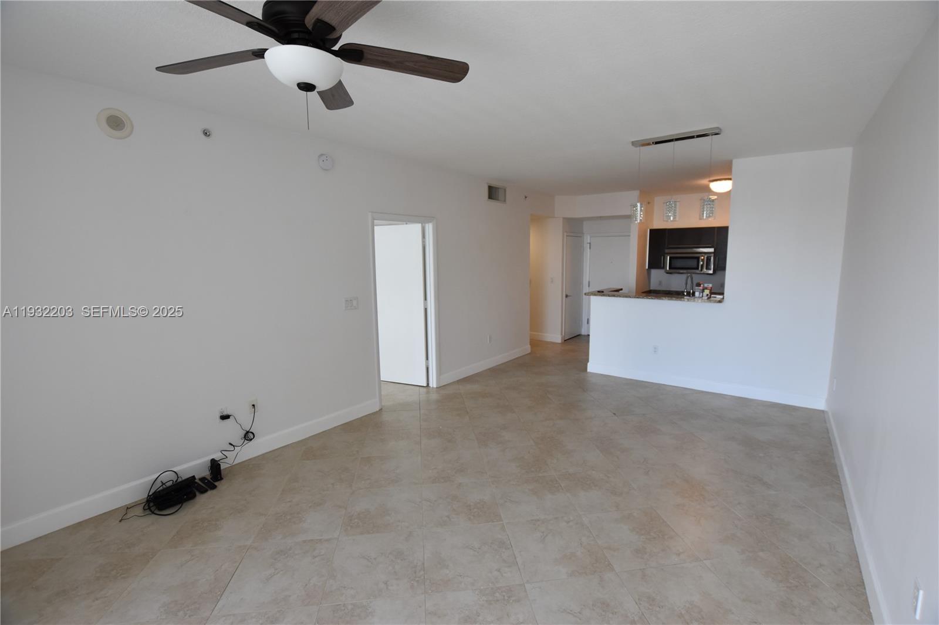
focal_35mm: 15
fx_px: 391
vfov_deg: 77.3
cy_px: 312
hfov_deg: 100.4
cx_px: 470
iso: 400
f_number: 4.5
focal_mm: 10
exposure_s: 1/80
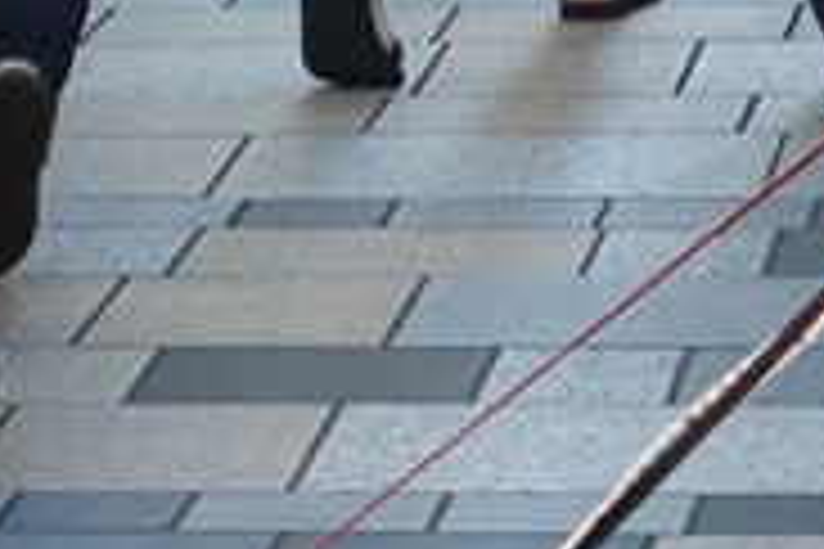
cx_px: 1932
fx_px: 9338
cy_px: 196
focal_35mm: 408
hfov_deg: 4.9
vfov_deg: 3.4
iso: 2500
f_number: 2.8
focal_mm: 23.34
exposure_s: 1/200
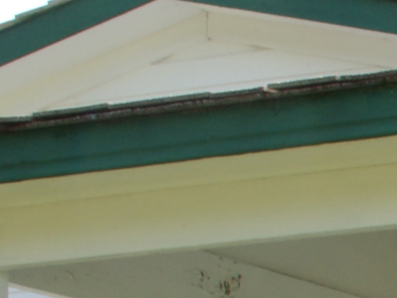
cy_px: 743
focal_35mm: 200
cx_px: 1259
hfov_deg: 8.2
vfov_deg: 7.0
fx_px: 2294
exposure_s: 1/80
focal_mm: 18
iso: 100
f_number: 9
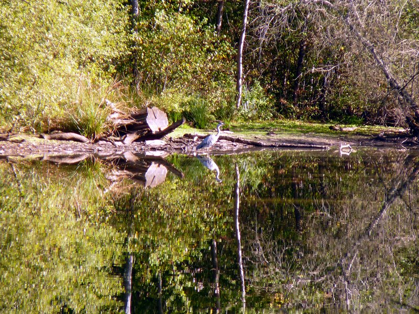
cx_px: 210
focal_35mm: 292
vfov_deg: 5.1
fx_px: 3534
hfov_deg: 6.8
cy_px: 157
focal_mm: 43.4
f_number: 4.1
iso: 80
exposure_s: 1/100
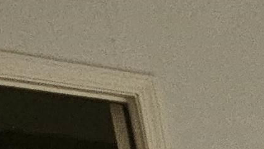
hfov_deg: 12.7
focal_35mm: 102
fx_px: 714
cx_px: 716
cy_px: 540
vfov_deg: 8.4
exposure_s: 1/100
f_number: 2.2
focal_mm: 2.2
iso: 320
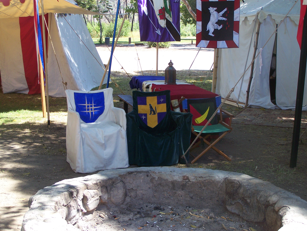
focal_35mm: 60
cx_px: 152
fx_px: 533
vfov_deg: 24.4
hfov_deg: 32.2
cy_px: 116
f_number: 3.1
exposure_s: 1/250
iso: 80
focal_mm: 9.8
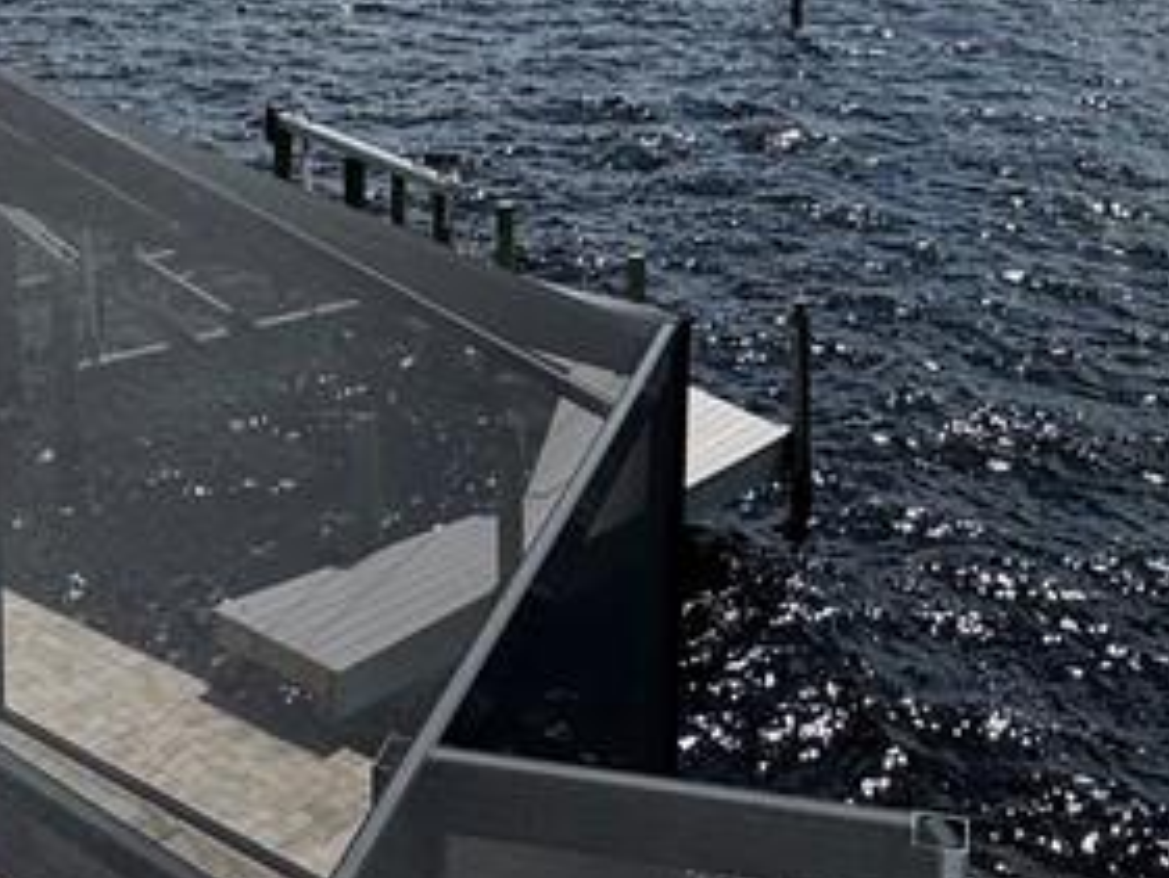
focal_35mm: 51
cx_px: 612
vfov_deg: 26.3
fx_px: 1723
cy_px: -96
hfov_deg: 37.5
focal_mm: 2.22
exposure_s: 1/3906
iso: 50
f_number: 2.2
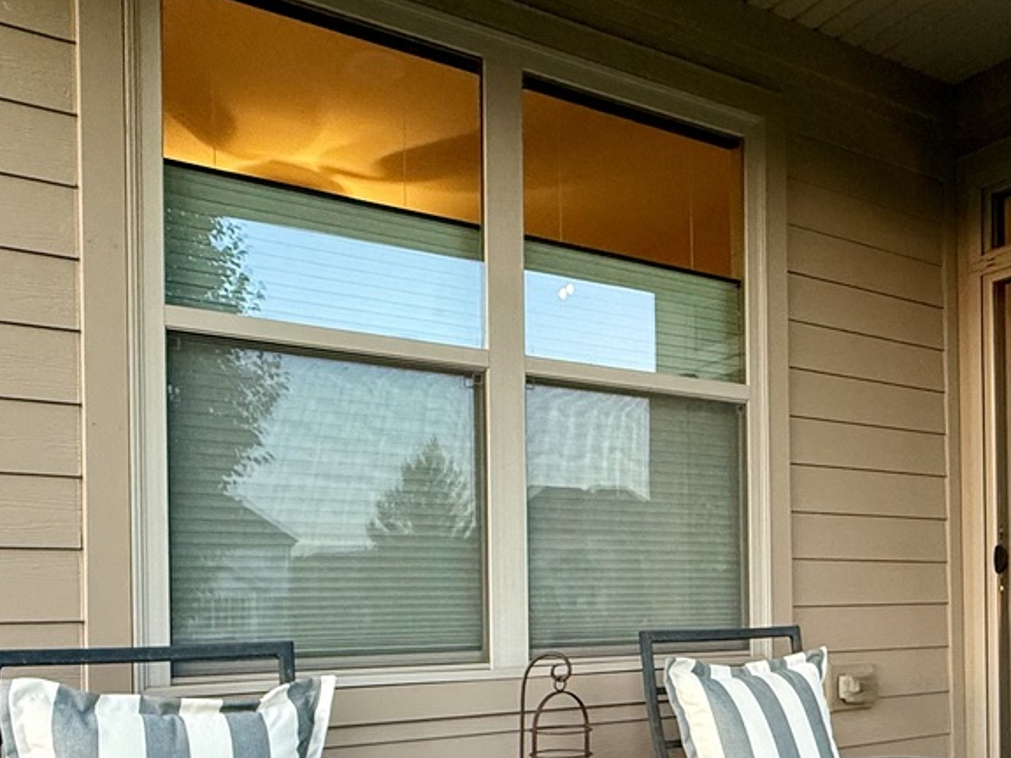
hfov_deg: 52.4
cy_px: 598
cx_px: 581
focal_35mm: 35
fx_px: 1022
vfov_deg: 39.2
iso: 400
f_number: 2.2
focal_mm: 2.22
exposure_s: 1/63
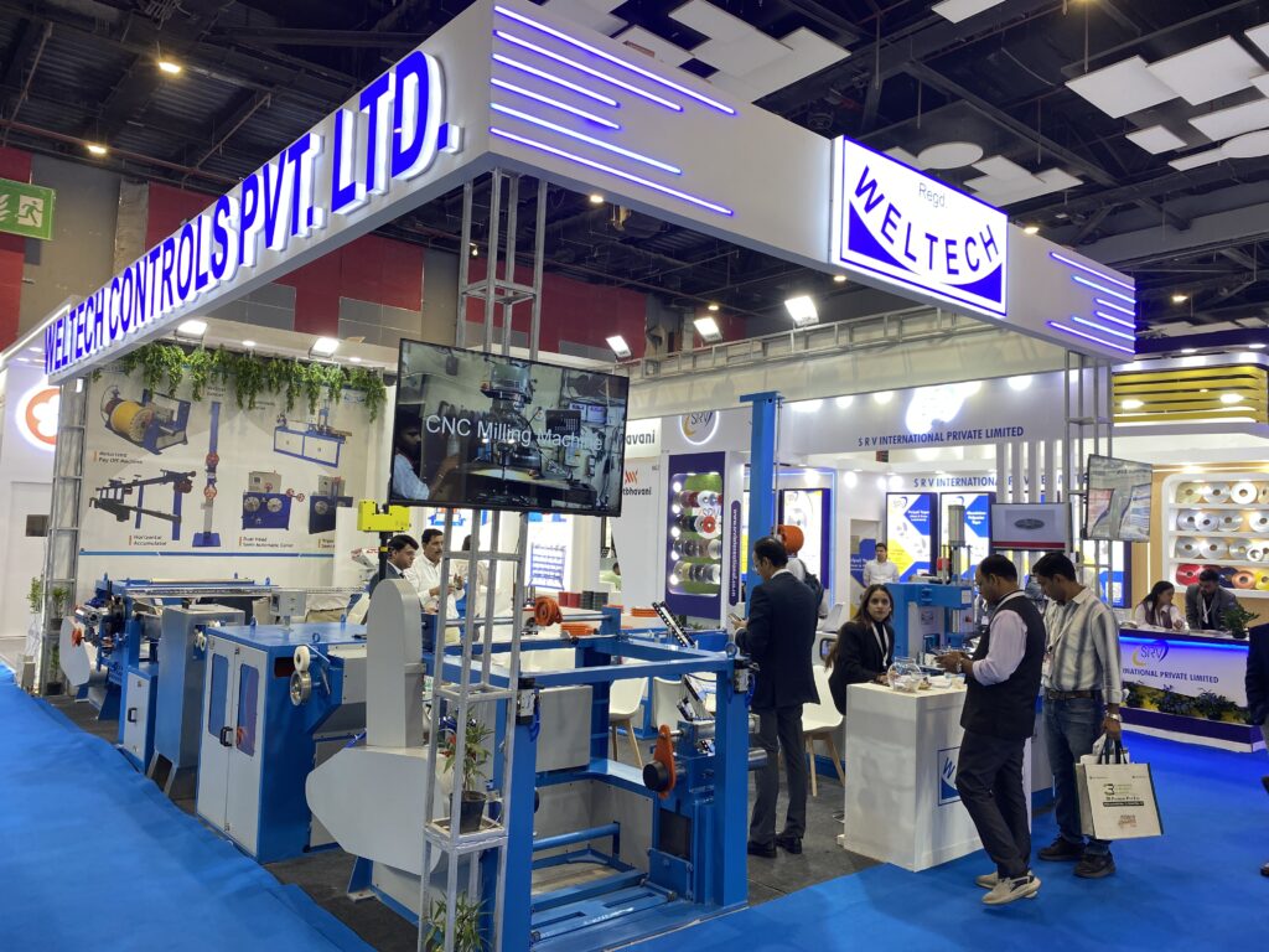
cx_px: 634
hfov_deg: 67.3
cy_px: 476
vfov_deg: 53.1
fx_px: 953
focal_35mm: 26
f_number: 1.8
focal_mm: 4.25
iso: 40
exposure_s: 1/100
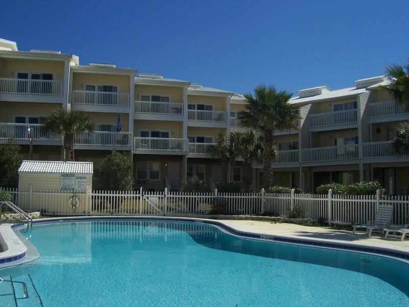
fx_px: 402
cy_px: 154
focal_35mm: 34
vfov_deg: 41.8
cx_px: 204
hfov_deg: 54.0
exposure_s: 1/1000
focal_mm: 5.6
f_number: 5.6
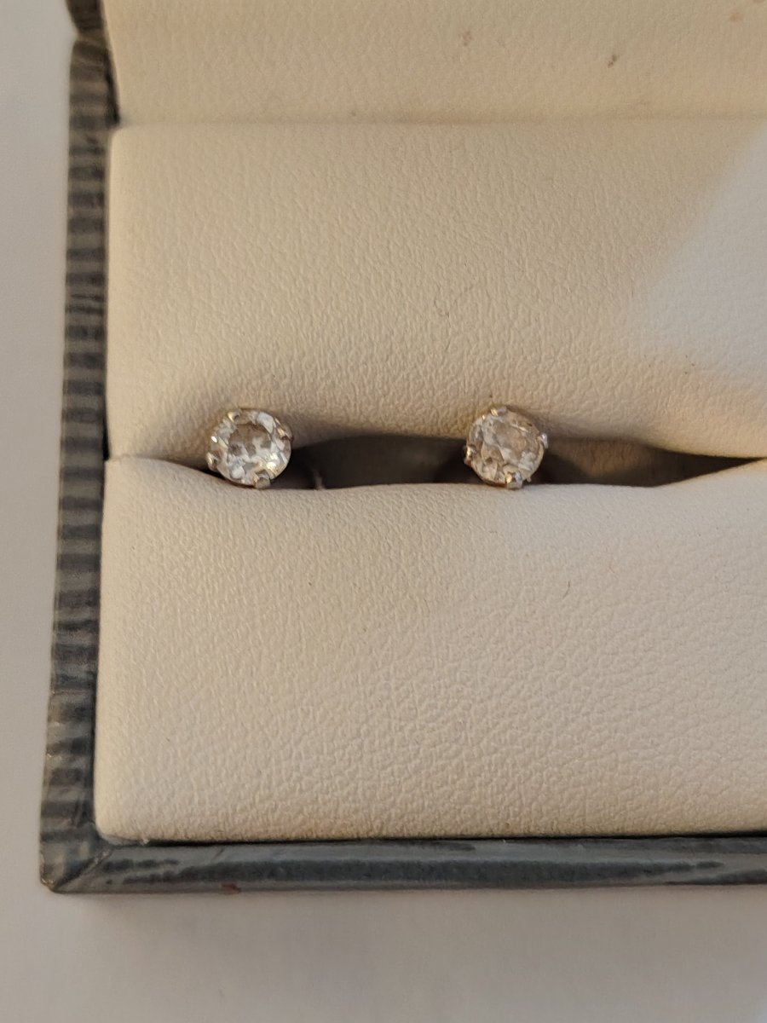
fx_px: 1418
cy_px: 512
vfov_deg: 39.7
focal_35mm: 48
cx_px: 384
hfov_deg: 30.3
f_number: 1.75
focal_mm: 5.25
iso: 769
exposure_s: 1/33.3
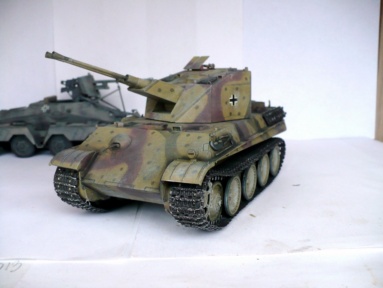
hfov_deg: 50.1
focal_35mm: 37
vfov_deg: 38.7
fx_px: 409
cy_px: 144
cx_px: 192
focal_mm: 6.1
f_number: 2.8
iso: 200
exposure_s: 1/15
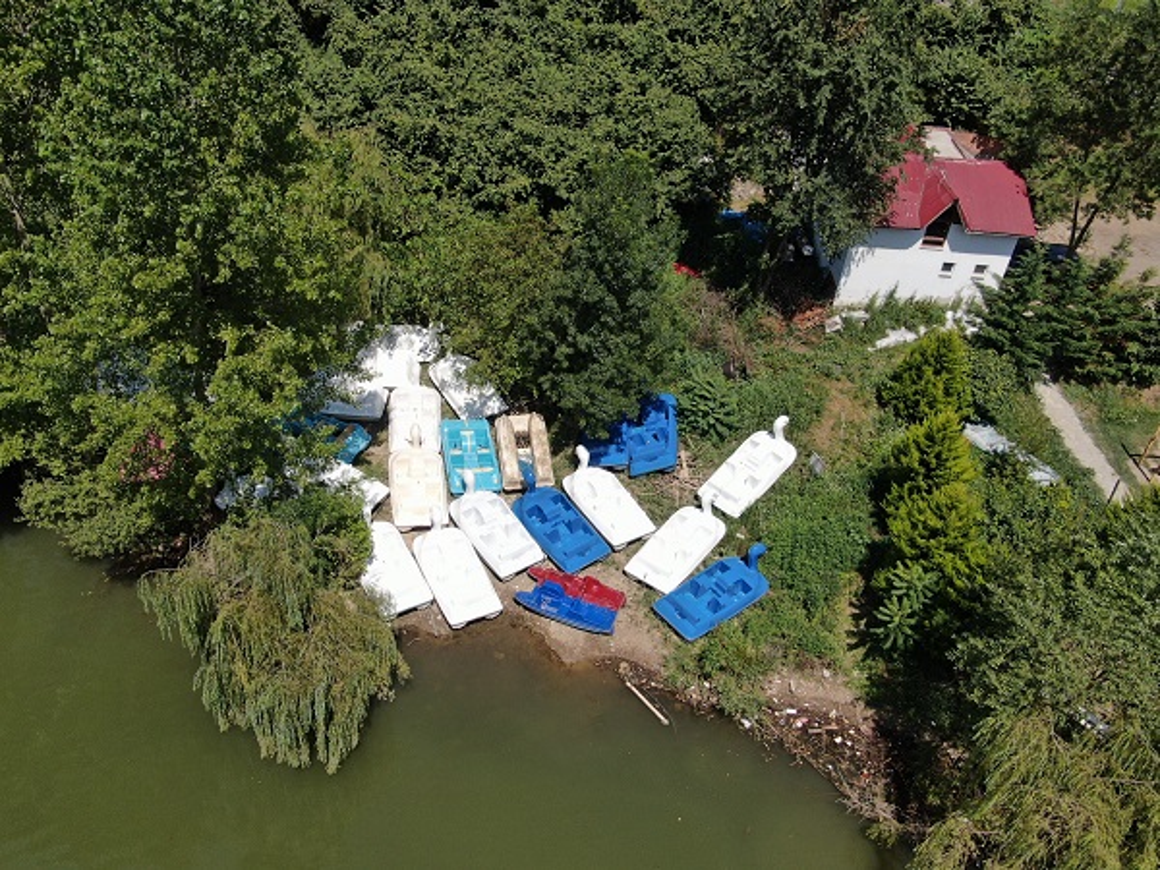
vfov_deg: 44.2
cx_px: 580
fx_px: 1072
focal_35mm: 32
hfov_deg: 56.8
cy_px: 435
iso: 100
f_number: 3.1
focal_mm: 5.45
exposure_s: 1/1250
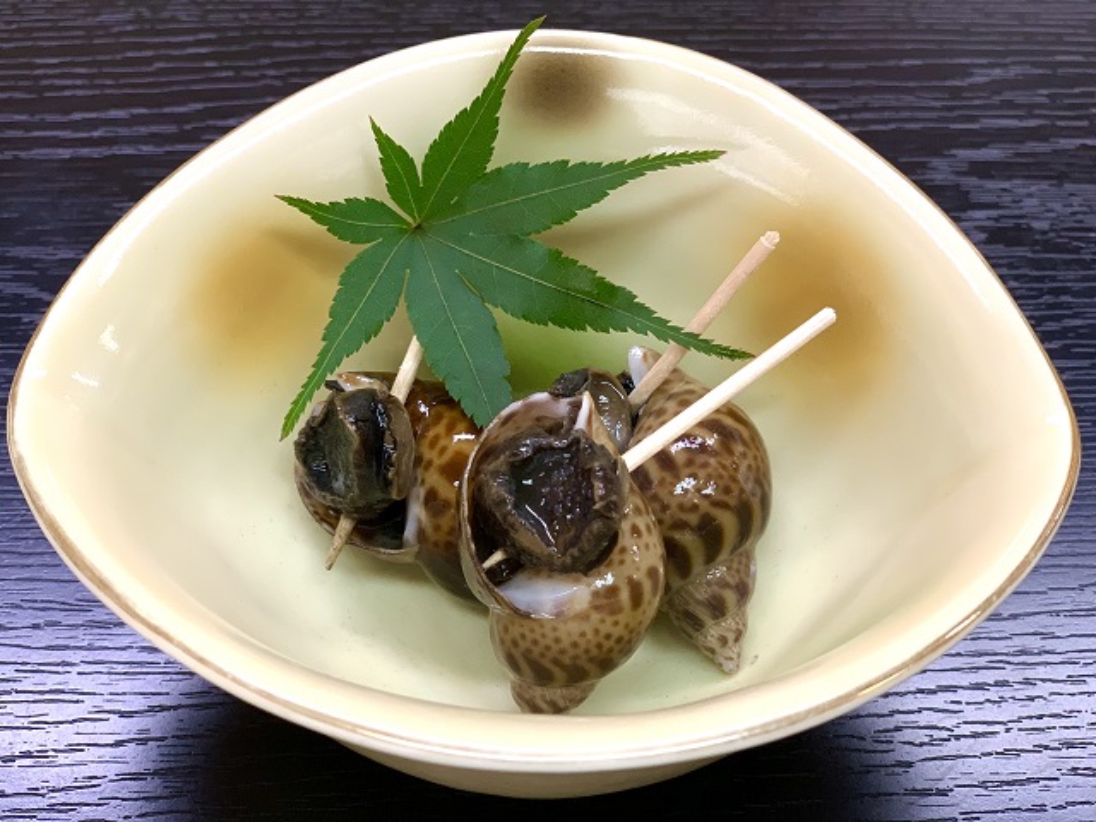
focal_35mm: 52
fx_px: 1646
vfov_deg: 28.0
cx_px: 548
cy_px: 411
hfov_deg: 36.8
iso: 160
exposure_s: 1/60
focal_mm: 6
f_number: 2.4
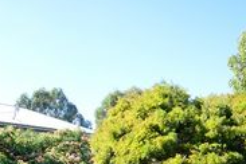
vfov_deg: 24.6
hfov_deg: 36.2
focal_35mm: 54
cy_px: 136
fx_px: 369
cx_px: 70
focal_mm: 14
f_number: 5.6
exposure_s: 1/125
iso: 100
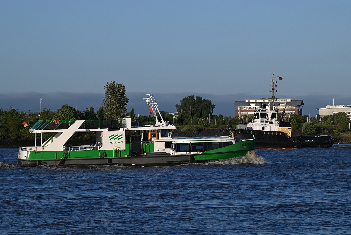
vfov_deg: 12.5
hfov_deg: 18.6
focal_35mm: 110
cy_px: 118
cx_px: 176
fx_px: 1074
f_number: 6.3
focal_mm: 110
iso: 100
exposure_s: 1/640
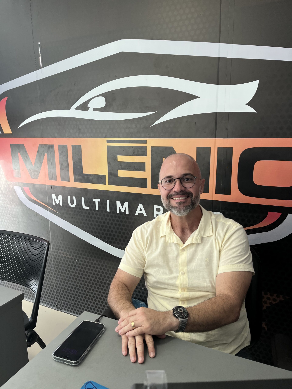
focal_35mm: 26
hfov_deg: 53.1
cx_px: 146
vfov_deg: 67.3
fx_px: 292
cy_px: 194
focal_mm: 5.1
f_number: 1.6
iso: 64
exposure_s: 1/120
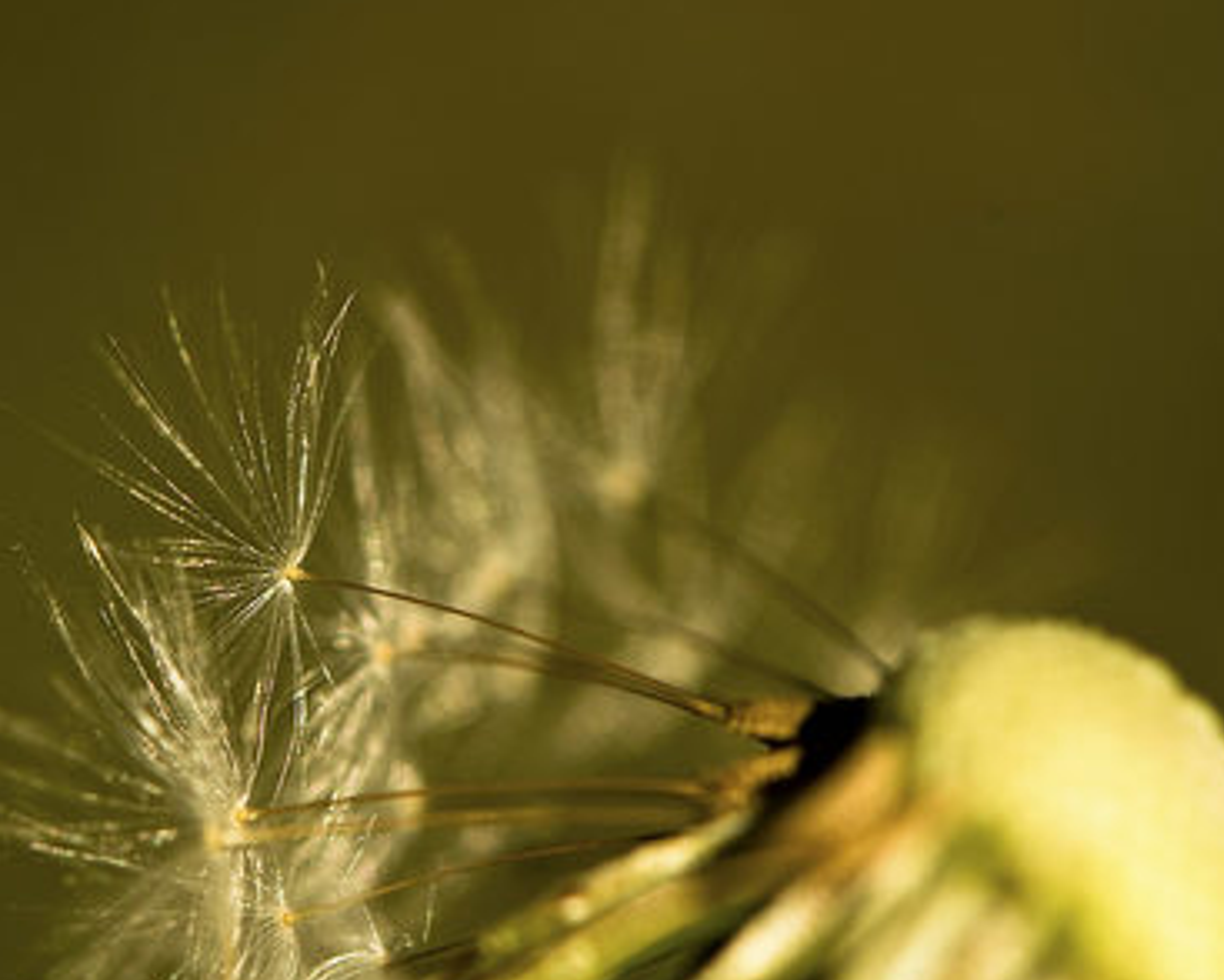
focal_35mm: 161
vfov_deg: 9.6
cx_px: 404
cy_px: 545
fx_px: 5835
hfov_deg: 12.0
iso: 125
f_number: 8
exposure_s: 1/640
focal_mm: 105
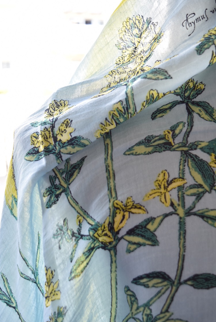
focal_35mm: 40
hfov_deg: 33.5
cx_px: 106
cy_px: 160
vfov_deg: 48.4
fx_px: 359
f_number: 4
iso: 180
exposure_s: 1/40
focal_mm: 26
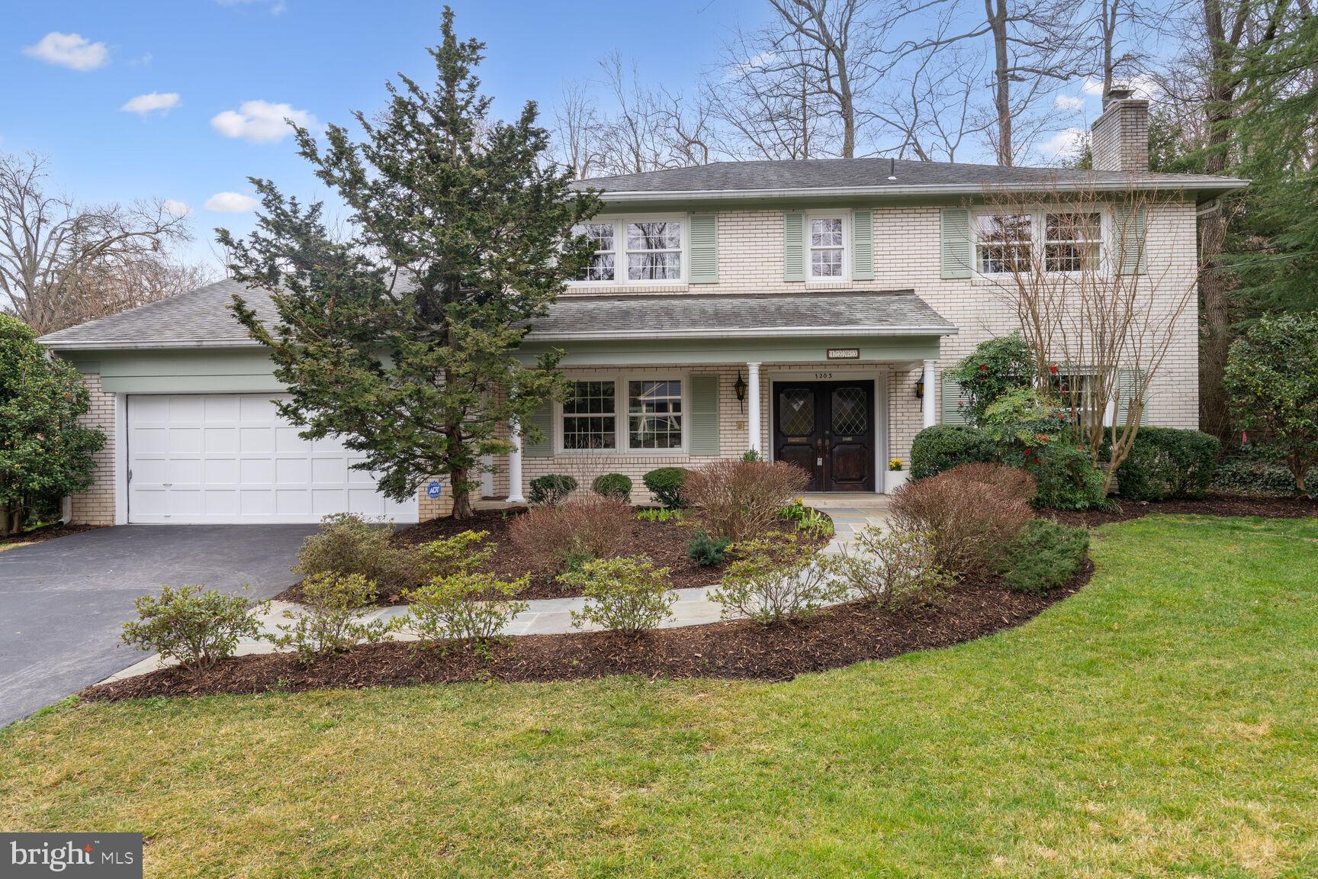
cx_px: 659
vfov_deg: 57.2
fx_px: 805
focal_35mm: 22
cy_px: 440
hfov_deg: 78.6
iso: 200
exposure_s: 1/125
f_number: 8
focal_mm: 22
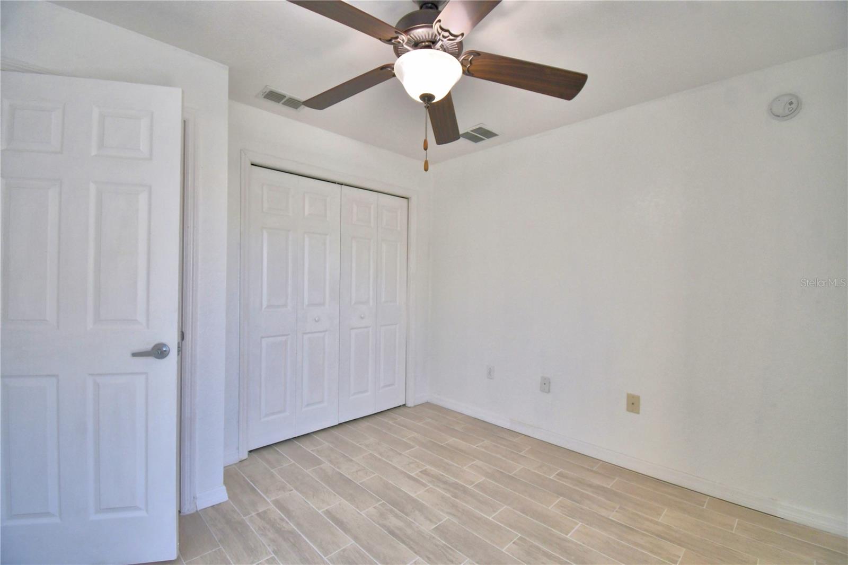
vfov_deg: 77.3
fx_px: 353
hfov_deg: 100.4
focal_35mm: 15
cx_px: 424
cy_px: 282
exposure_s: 1/125
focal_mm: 10
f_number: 4.5
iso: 400
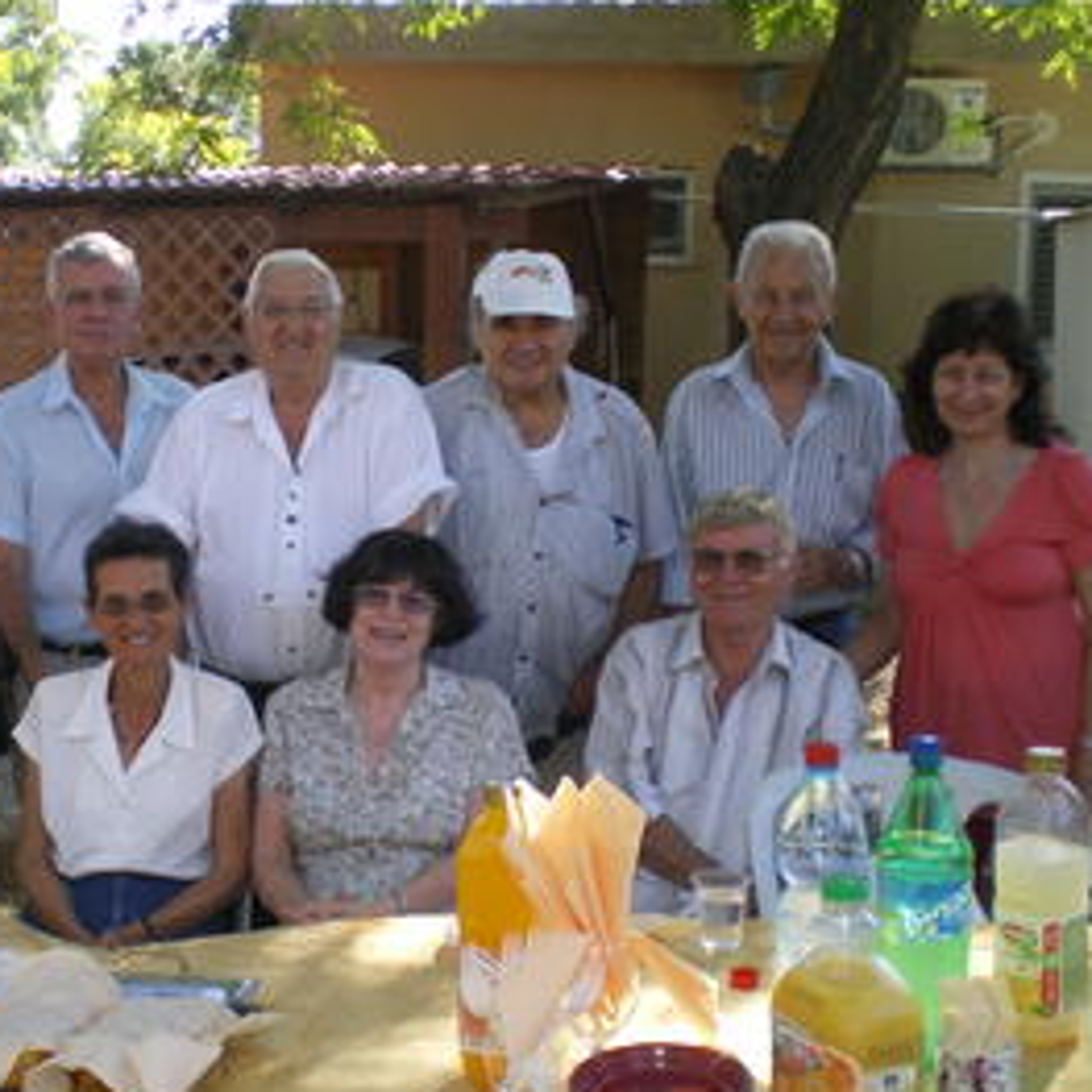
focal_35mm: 51
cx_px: 307
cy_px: 573
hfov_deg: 32.9
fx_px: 1820
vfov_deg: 33.4
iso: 64
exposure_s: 1/125
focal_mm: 6.3
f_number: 3.1
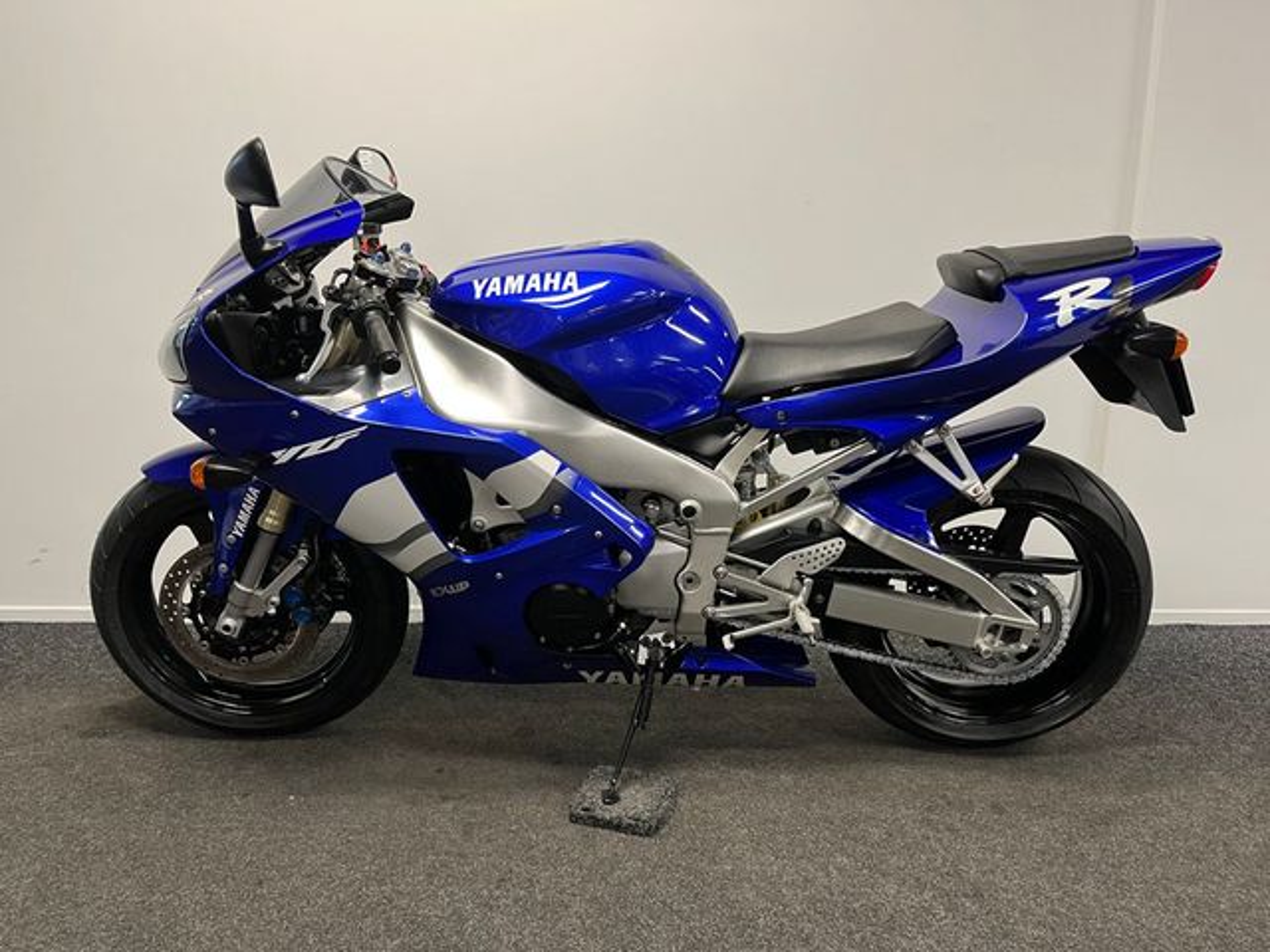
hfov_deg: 67.3
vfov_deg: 53.1
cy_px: 476
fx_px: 954
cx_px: 635
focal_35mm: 26
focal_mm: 5.1
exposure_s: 1/50
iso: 125
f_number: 1.6
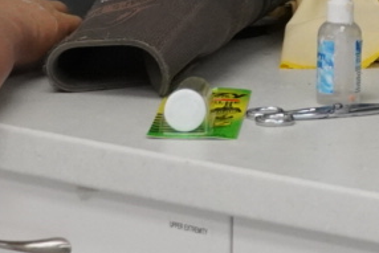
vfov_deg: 4.9
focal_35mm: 271
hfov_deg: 7.5
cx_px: 517
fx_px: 2854
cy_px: -368
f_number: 4.5
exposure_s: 1/320
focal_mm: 32
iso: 1600
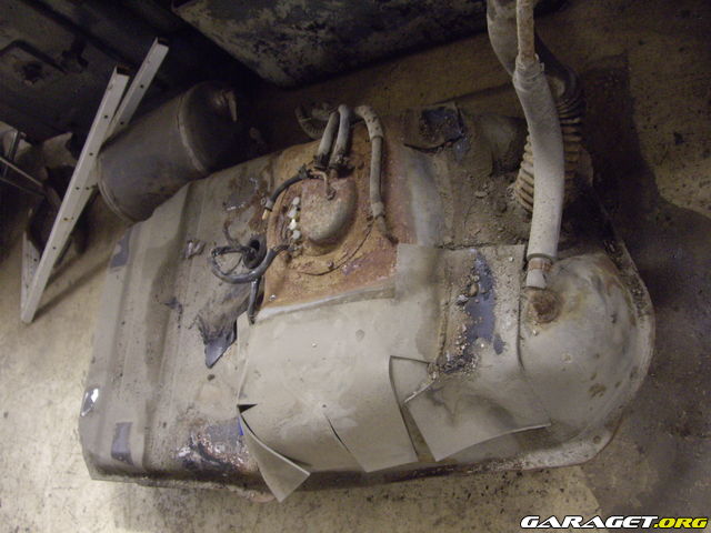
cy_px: 266
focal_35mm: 38
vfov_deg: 37.7
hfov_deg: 49.0
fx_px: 781
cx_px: 356
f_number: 2.8
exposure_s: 1/25
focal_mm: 7.9
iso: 400
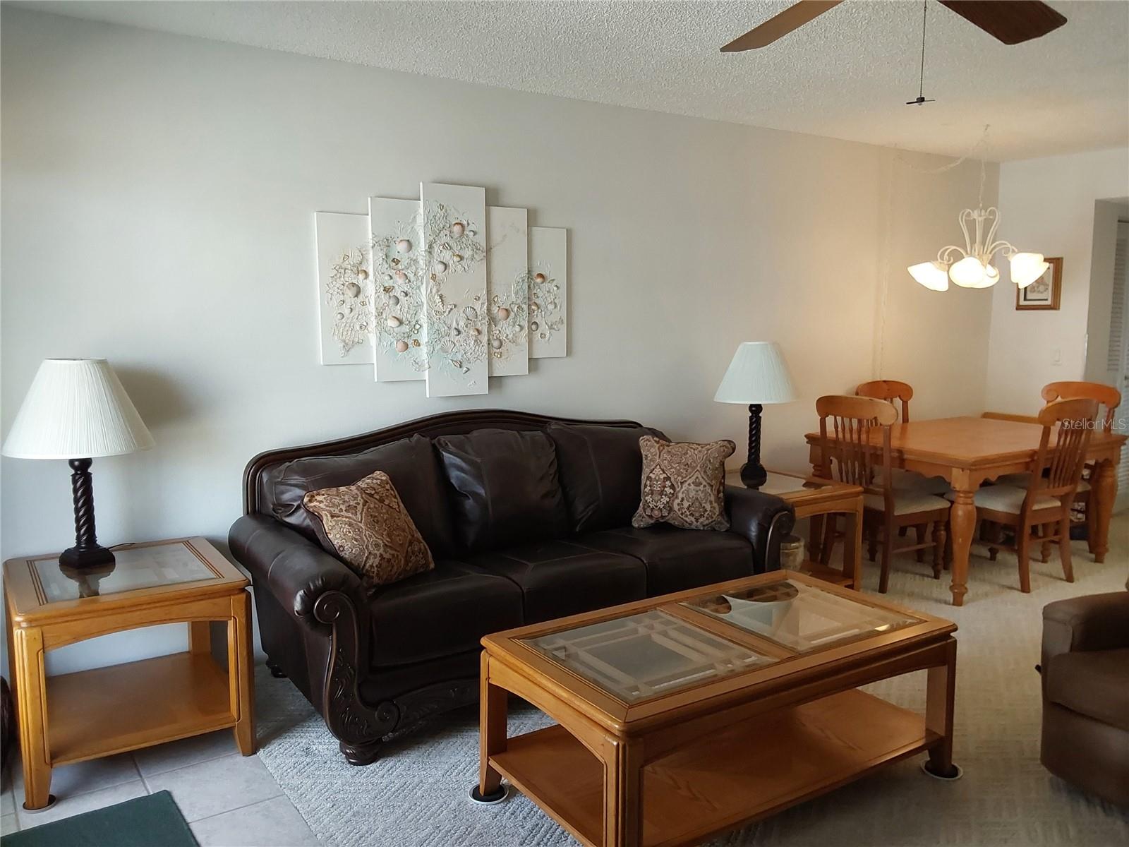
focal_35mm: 28
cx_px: 564
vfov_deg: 49.7
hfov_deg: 63.4
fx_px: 913
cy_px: 424
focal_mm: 2.91
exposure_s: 1/60
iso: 80
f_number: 1.9
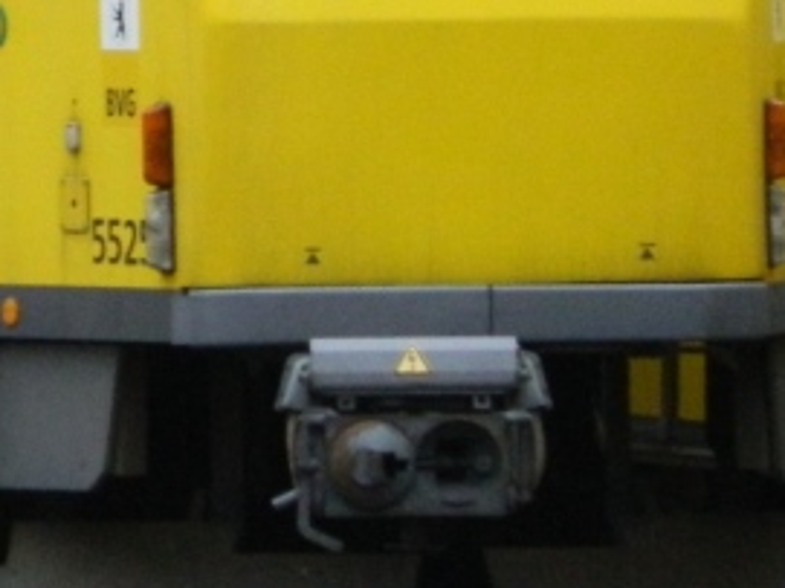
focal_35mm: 1255
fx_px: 28448
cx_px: 139
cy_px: -206
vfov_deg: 1.2
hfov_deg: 1.6
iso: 400
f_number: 5.6
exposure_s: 1/125
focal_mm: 59.7
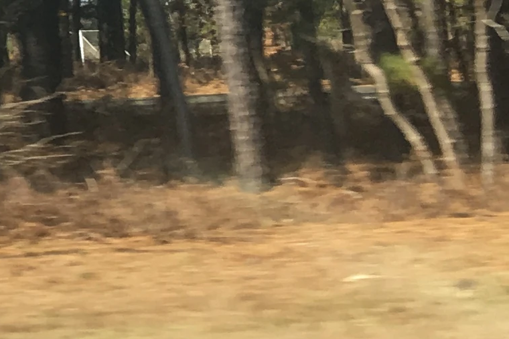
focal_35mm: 160
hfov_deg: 11.0
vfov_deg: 8.4
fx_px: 2263
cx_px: -668
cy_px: -187
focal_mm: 4.15
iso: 25
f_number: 2.2
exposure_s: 1/340
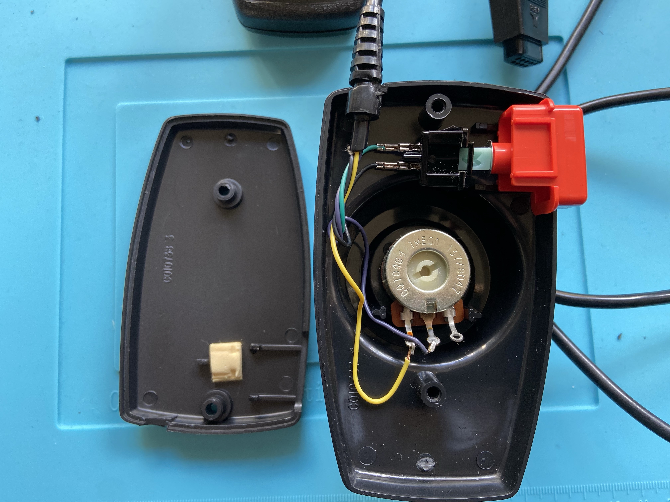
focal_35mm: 26
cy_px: 251
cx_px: 335
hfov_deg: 67.3
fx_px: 503
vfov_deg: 53.1
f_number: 1.8
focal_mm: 4.25
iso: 125
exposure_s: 1/121
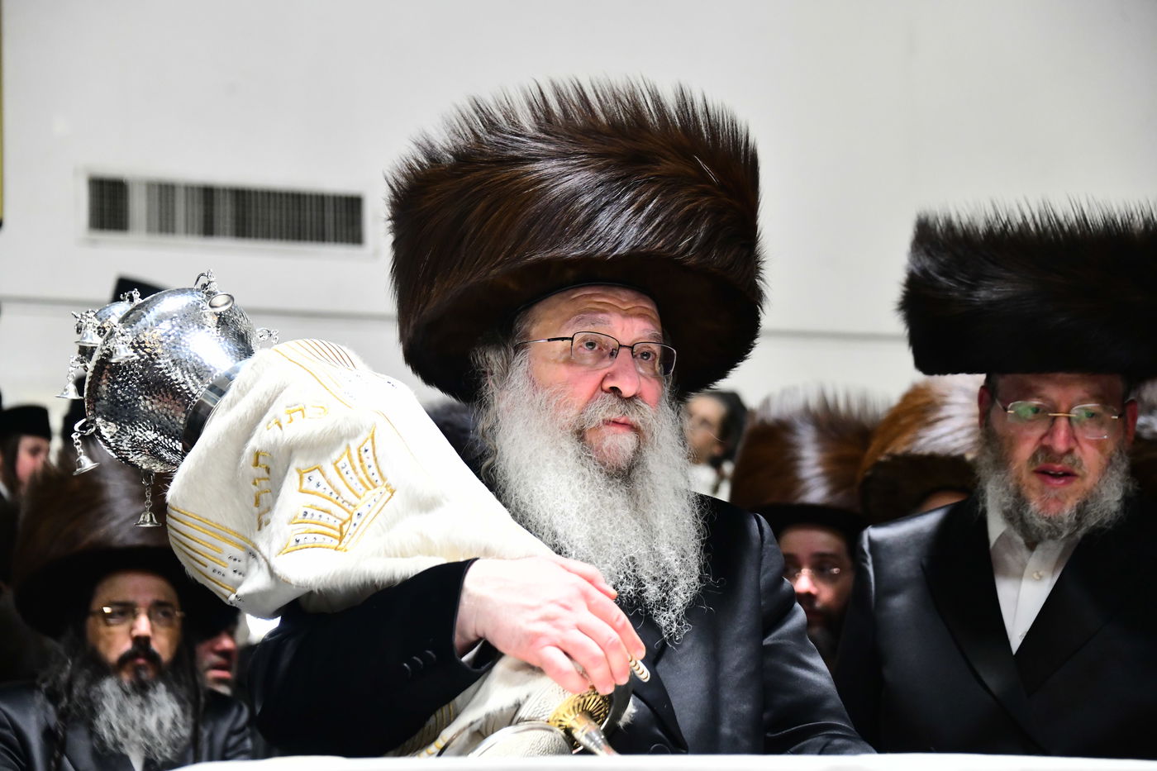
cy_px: 386
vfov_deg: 13.7
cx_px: 578
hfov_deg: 20.4
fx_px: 3213
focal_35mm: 100
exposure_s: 1/125
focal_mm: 100
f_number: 5.3
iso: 5000
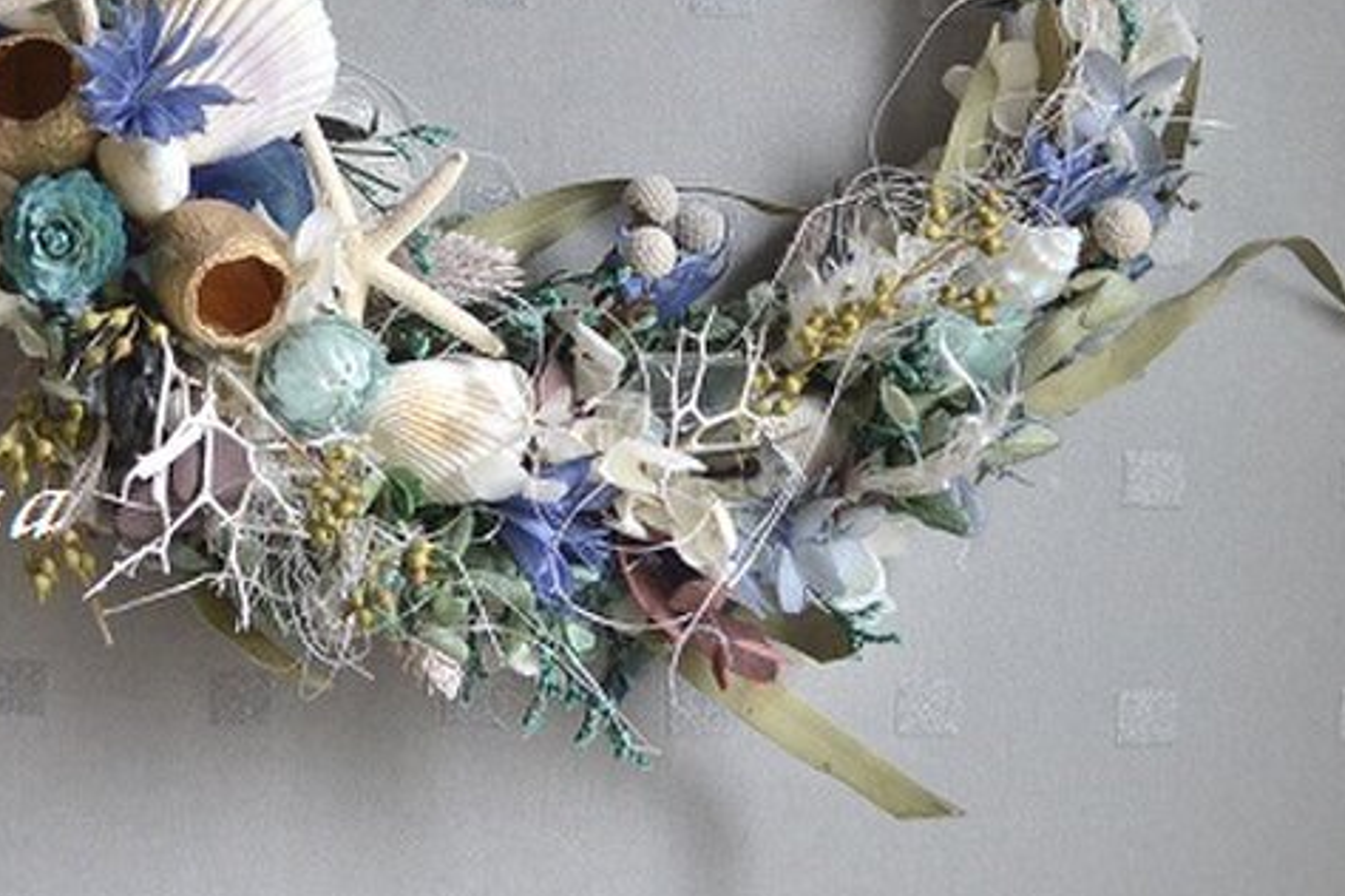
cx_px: 559
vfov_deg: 15.8
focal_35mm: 85
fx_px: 3175
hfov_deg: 23.9
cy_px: 9
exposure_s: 1/15
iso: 720
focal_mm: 28
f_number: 4.5
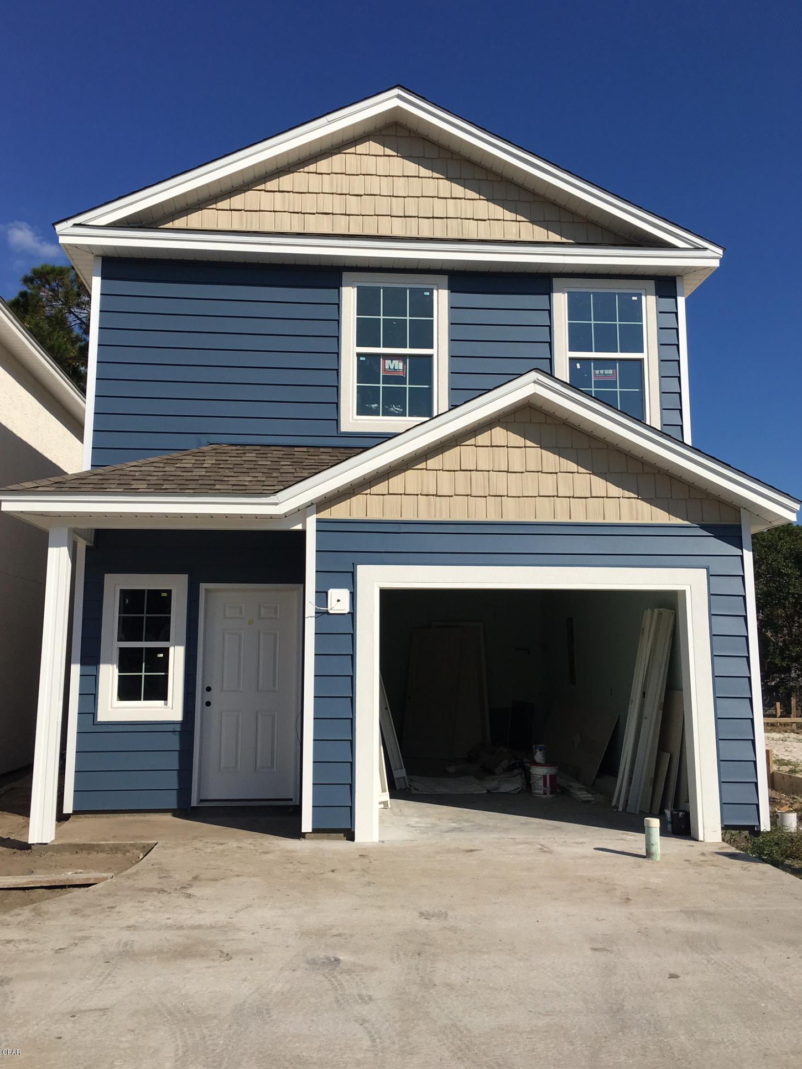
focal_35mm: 30
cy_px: 534
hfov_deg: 46.8
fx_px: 927
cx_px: 392
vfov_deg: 60.0
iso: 25
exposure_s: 1/3497
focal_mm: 4.15
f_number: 2.2
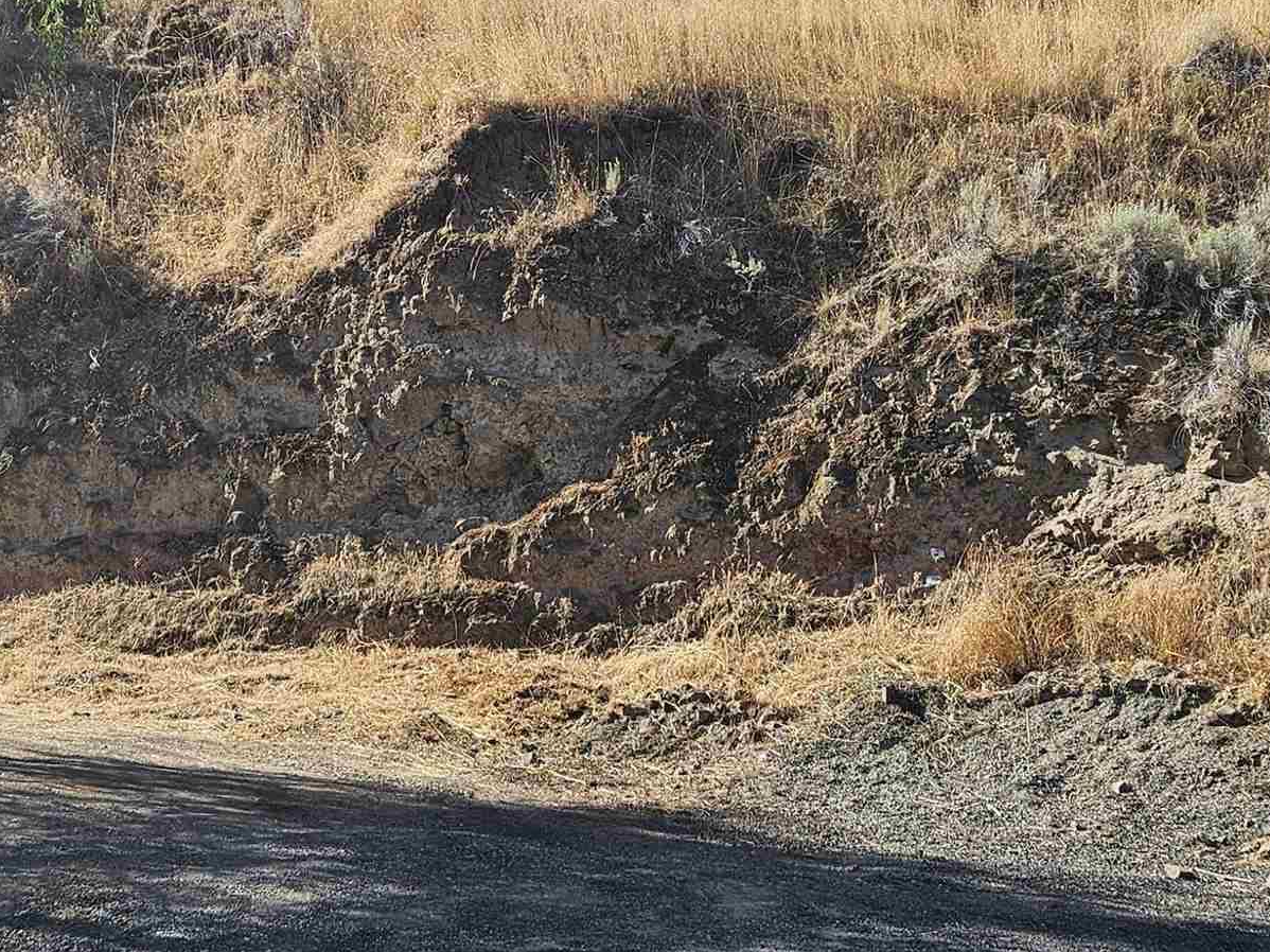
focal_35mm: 59
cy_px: 521
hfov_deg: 32.7
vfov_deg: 24.8
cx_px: 624
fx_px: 2164
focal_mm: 5.4
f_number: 1.8
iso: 25
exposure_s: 1/1053
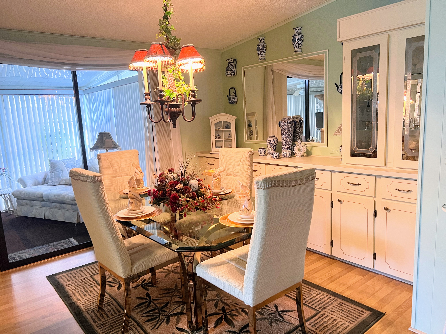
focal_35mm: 26
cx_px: 223
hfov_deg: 67.3
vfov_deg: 53.1
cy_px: 167
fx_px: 335
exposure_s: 1/60
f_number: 1.5
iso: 320
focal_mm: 5.7
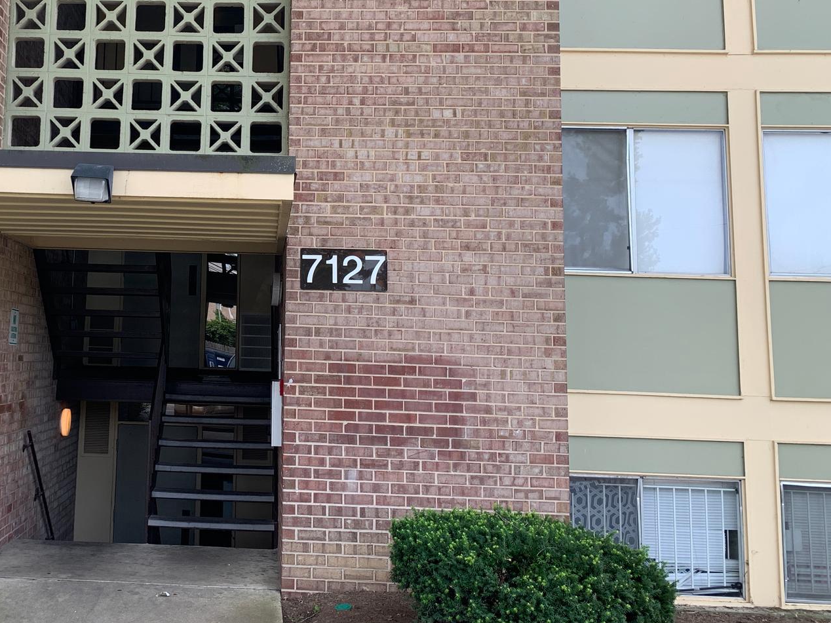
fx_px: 1008
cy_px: 208
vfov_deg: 34.0
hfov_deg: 43.2
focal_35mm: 42
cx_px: 197
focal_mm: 4.25
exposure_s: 1/230
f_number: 1.8
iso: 25
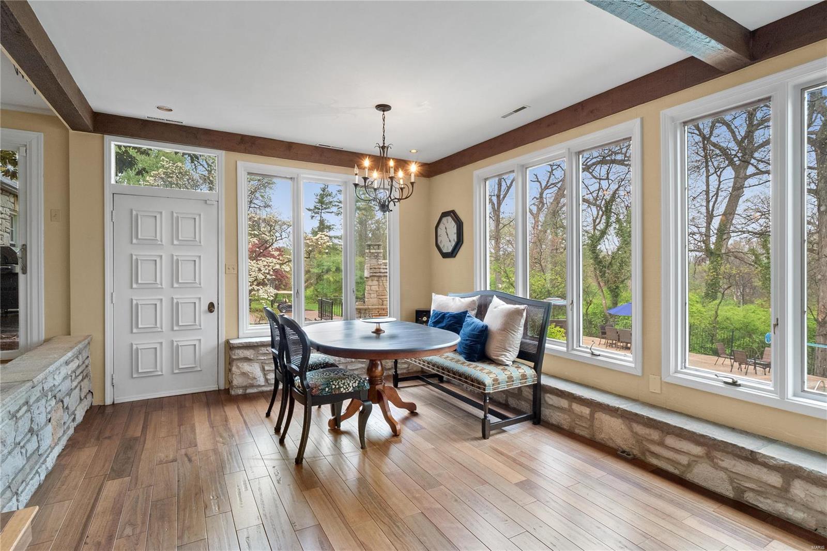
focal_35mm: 18
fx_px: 413
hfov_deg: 90.0
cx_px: 414
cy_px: 276
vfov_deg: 67.4
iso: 400
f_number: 8
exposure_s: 1/10
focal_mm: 9
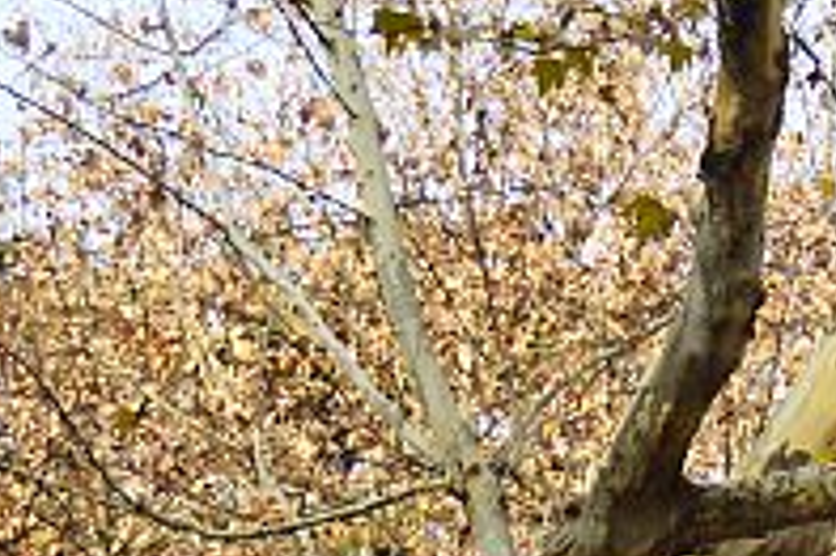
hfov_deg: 8.8
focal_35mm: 219
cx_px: 1799
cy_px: 1553
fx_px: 5081
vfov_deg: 5.9
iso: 200
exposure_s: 1/320
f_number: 5
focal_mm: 24
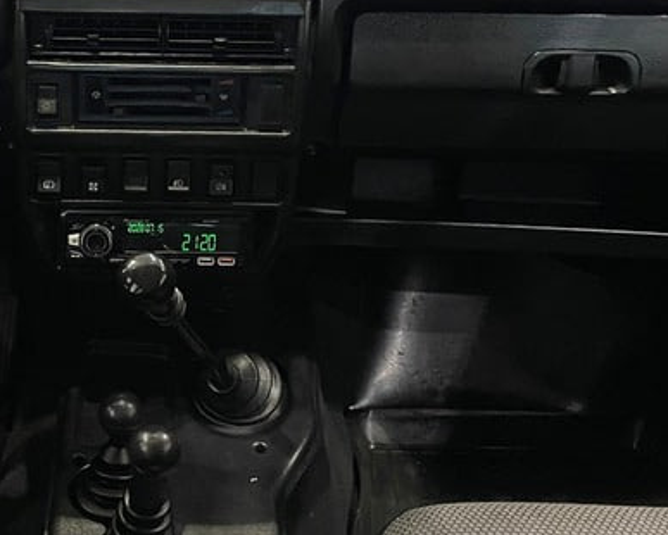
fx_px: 1167
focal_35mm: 59
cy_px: 179
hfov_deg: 31.3
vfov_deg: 25.7
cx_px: 154
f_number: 1.6
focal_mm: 4.2
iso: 500
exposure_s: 1/25
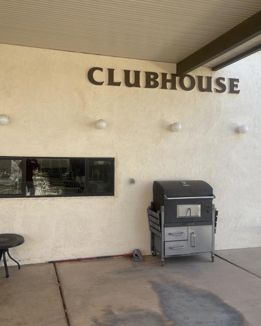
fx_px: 319
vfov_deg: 54.2
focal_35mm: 33
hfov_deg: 44.6
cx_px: 129
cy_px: 162
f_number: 1.6
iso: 32
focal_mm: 5.1
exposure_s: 1/953
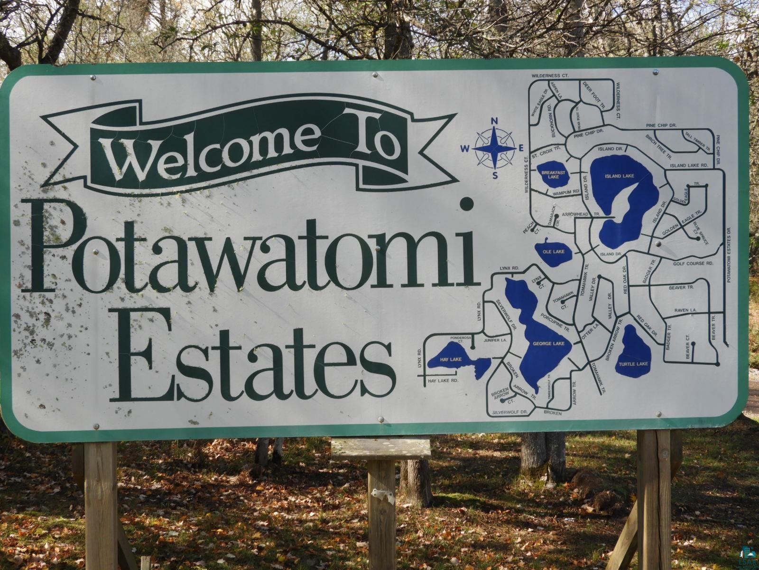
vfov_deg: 32.2
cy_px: 285
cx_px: 380
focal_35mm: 45
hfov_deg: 42.1
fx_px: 987
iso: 100
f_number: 4
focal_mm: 8.1
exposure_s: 1/320
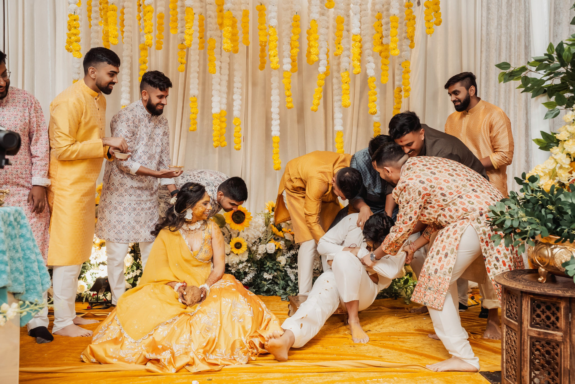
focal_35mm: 35
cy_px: 192
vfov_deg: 37.5
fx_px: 565
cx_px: 288
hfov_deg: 53.9
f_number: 4
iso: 1600
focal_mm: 35.4
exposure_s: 1/200
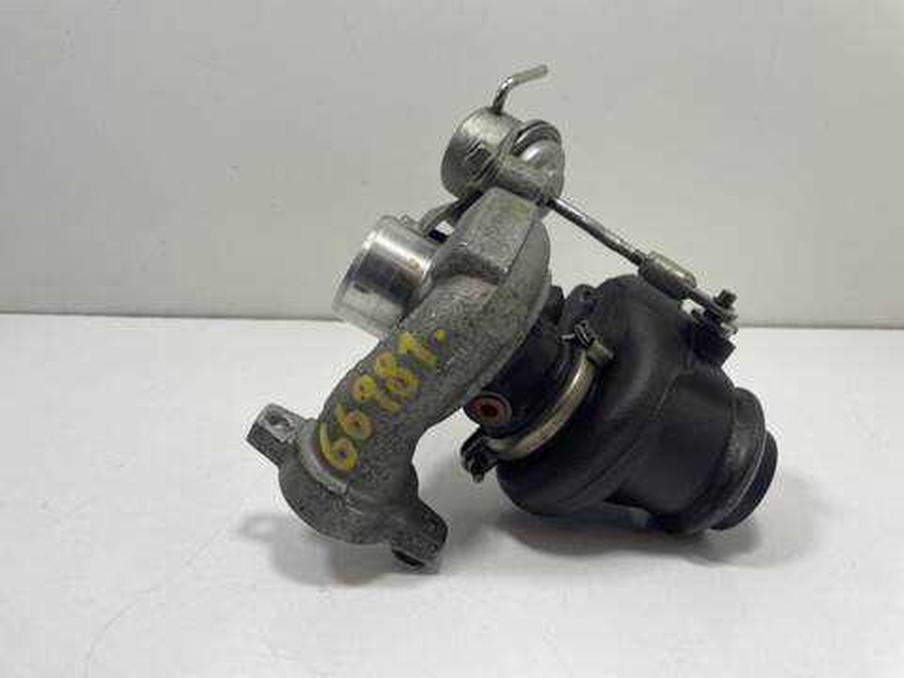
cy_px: 339
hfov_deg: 67.3
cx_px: 452
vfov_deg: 53.1
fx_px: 679
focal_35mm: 26
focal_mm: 4.2
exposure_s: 1/100
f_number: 1.6
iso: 64
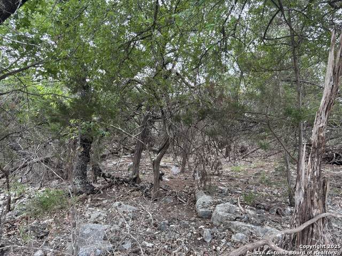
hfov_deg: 67.3
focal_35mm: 26
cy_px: 128
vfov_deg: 53.1
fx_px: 257
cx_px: 171
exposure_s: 1/161
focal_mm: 5.96
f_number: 1.6
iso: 64
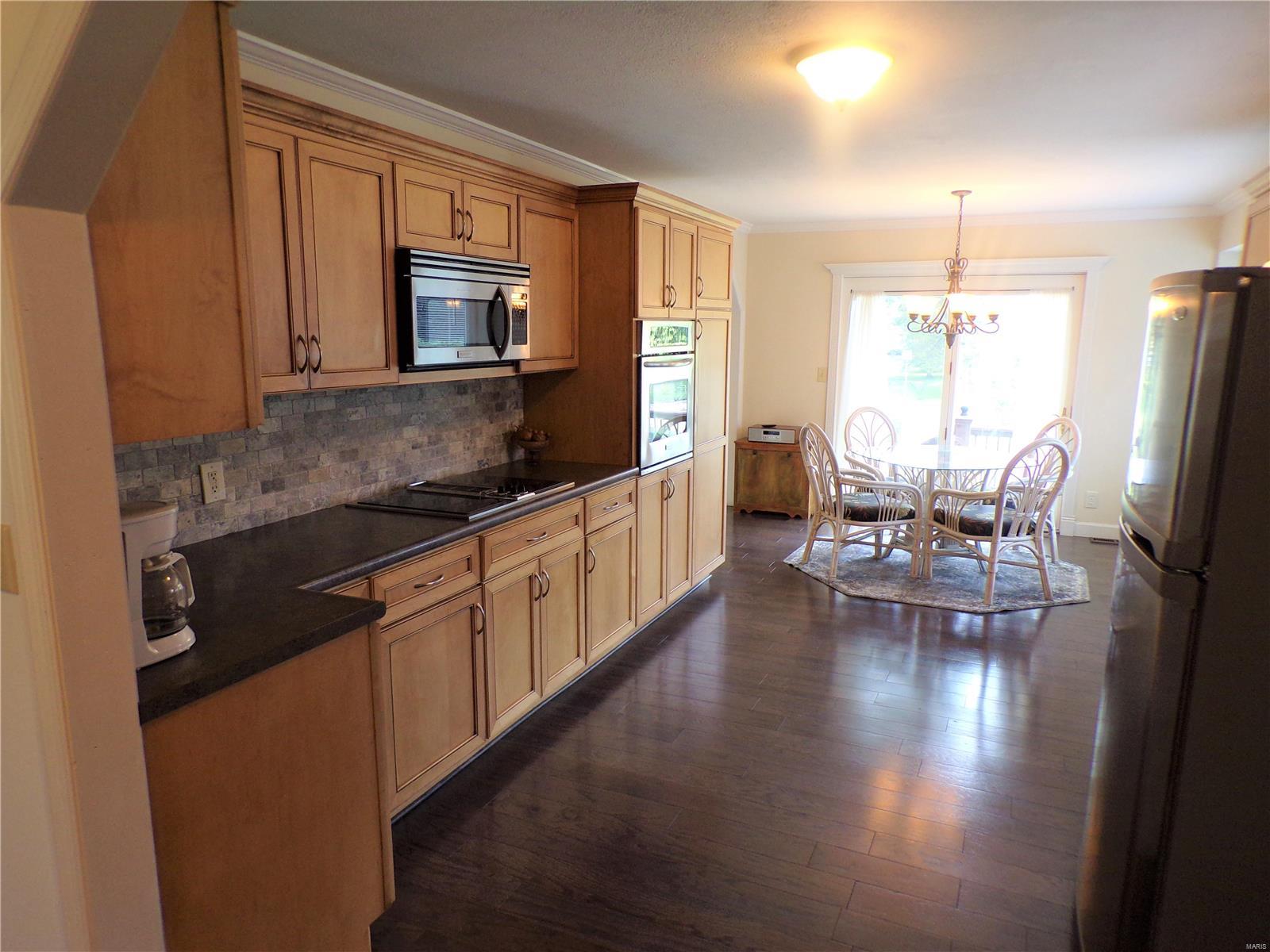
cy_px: 476
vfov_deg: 56.8
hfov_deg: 71.6
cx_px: 635
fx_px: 881
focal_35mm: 24
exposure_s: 1/34
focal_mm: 4.3
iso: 147
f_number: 3
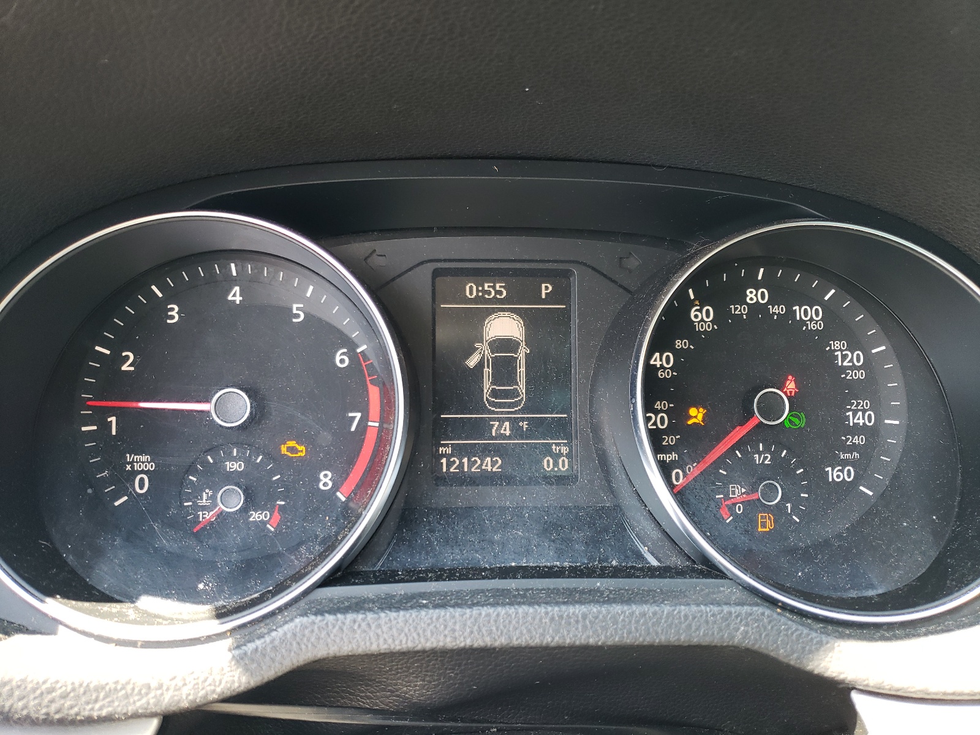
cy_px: 368
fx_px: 736
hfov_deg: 67.3
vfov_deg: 53.1
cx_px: 490
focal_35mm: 26
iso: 69
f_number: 1.5
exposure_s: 1/60.2
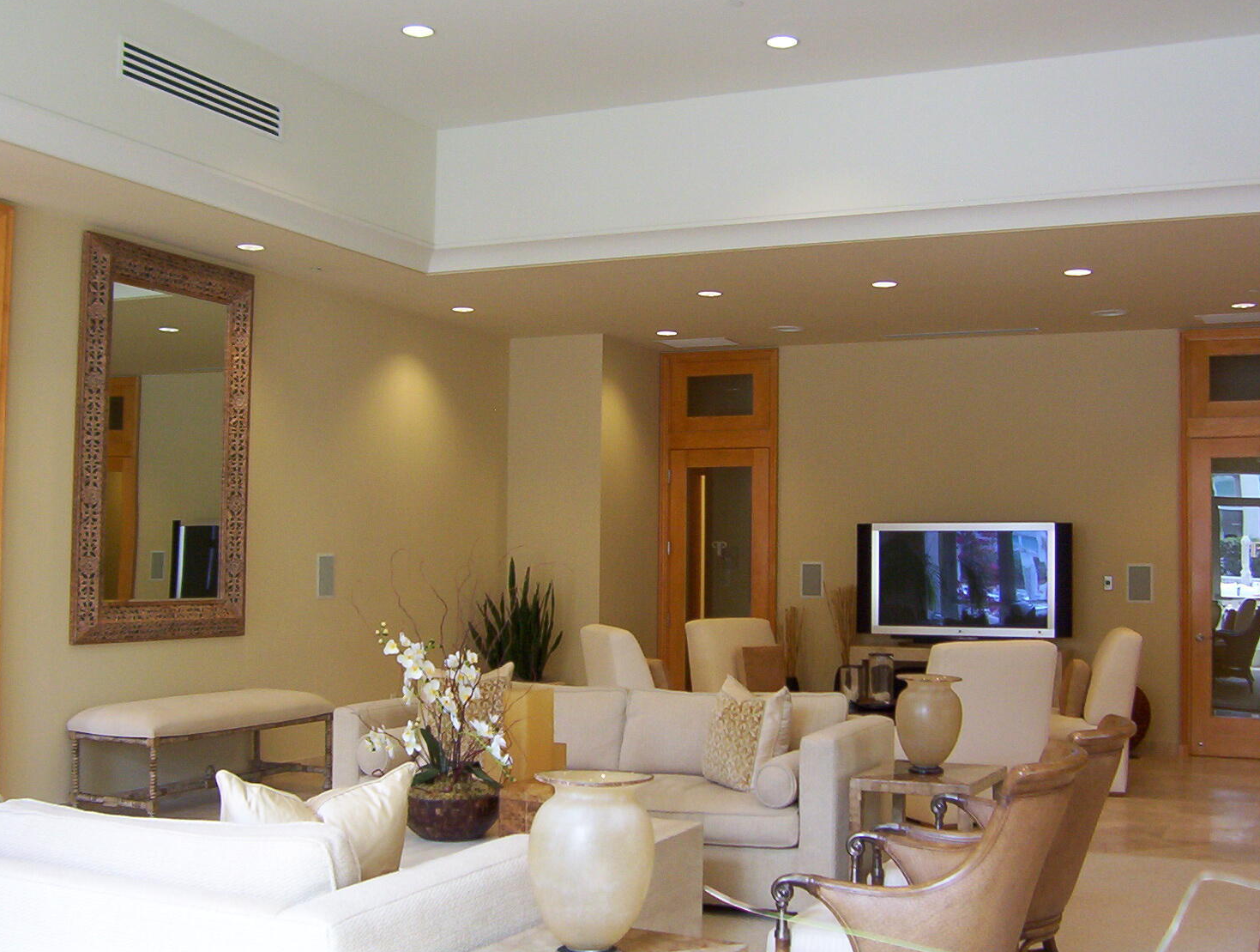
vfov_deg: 36.1
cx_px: 627
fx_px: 1459
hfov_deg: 46.7
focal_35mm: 40
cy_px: 486
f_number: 2.76
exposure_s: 1/31.9
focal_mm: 5.54
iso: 100
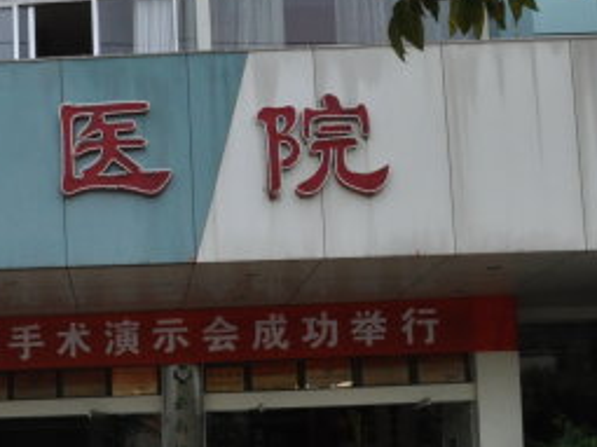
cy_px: 407
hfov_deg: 27.4
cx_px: -16
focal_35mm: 66
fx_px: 1143
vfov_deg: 21.6
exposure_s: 1/320
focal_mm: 17
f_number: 18
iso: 1000
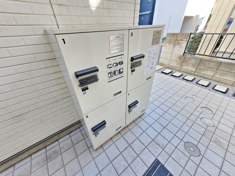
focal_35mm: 13
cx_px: 118
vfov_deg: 89.9
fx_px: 88
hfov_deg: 106.2
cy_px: 88
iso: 100
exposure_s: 1/50
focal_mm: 1.8
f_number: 2.2
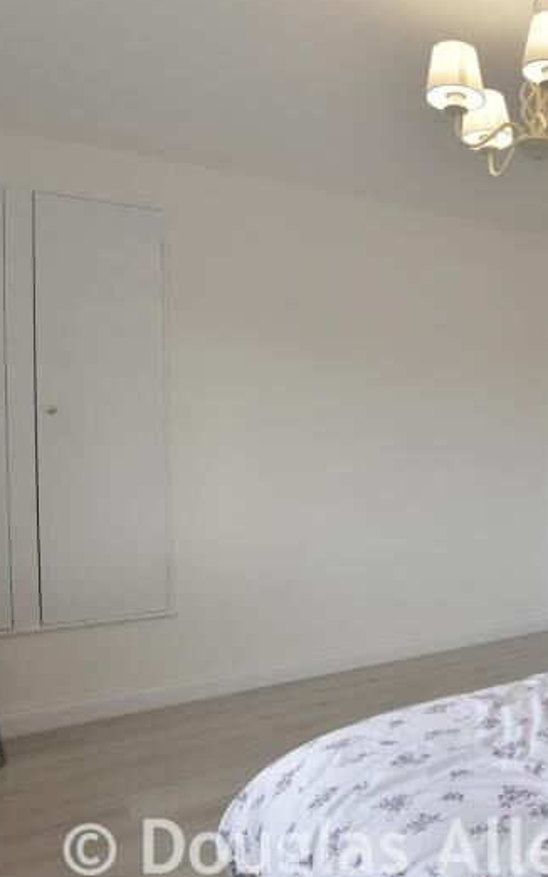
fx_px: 717
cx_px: 622
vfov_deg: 62.9
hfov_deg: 35.0
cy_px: 454
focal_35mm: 30
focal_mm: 10
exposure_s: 1/30
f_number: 8
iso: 200
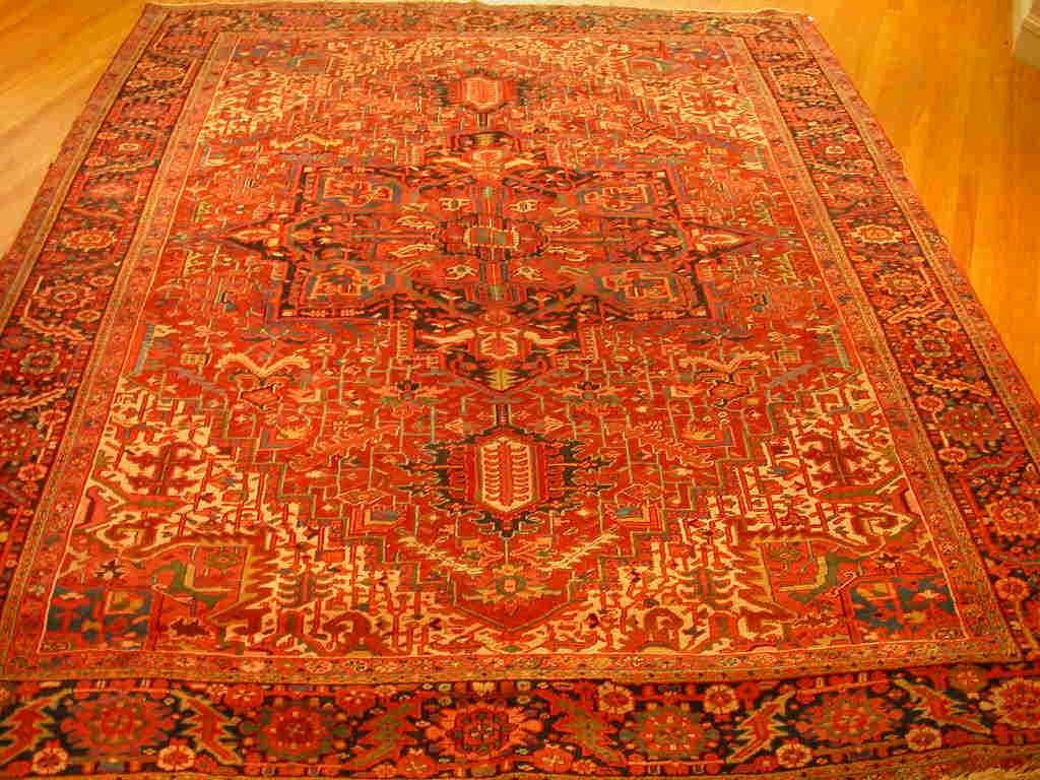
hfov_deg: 49.0
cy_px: 390
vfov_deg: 37.7
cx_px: 520
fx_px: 1142
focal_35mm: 38
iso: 100
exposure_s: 1/5.9
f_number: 2.6
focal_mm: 7.85
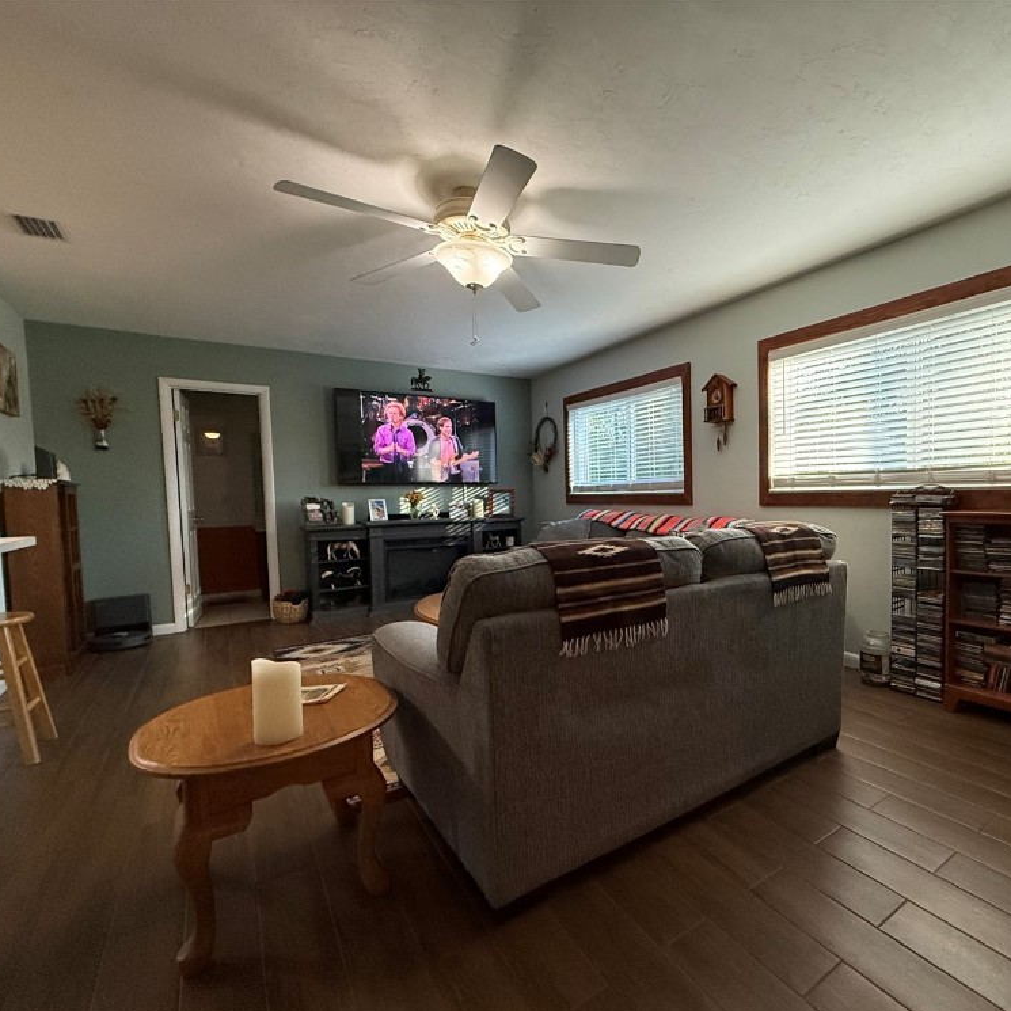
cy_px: 520
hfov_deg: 81.7
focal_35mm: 17
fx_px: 562
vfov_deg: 83.9
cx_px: 657
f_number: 2.2
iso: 640
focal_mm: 2.22
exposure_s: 1/120
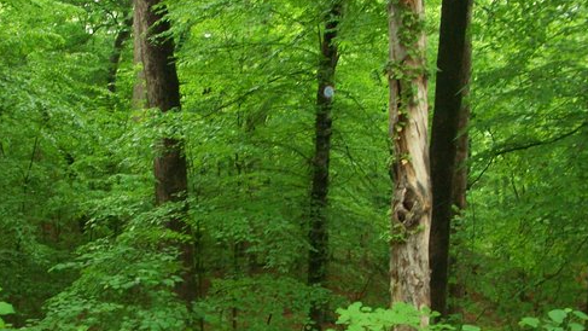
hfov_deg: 42.6
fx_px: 748
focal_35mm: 48
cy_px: 269
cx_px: 219
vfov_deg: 24.5
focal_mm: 5.7
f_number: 2.8
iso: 160
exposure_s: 1/60
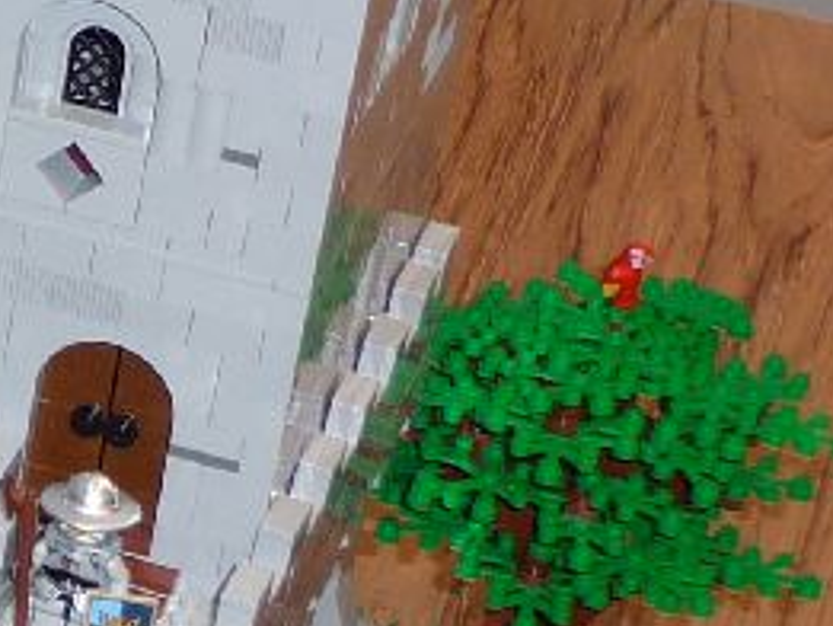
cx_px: -1184
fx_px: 3780
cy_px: 147
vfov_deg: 9.4
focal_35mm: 157
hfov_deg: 10.7
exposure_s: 1/30
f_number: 3.5
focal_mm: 5.3
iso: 100
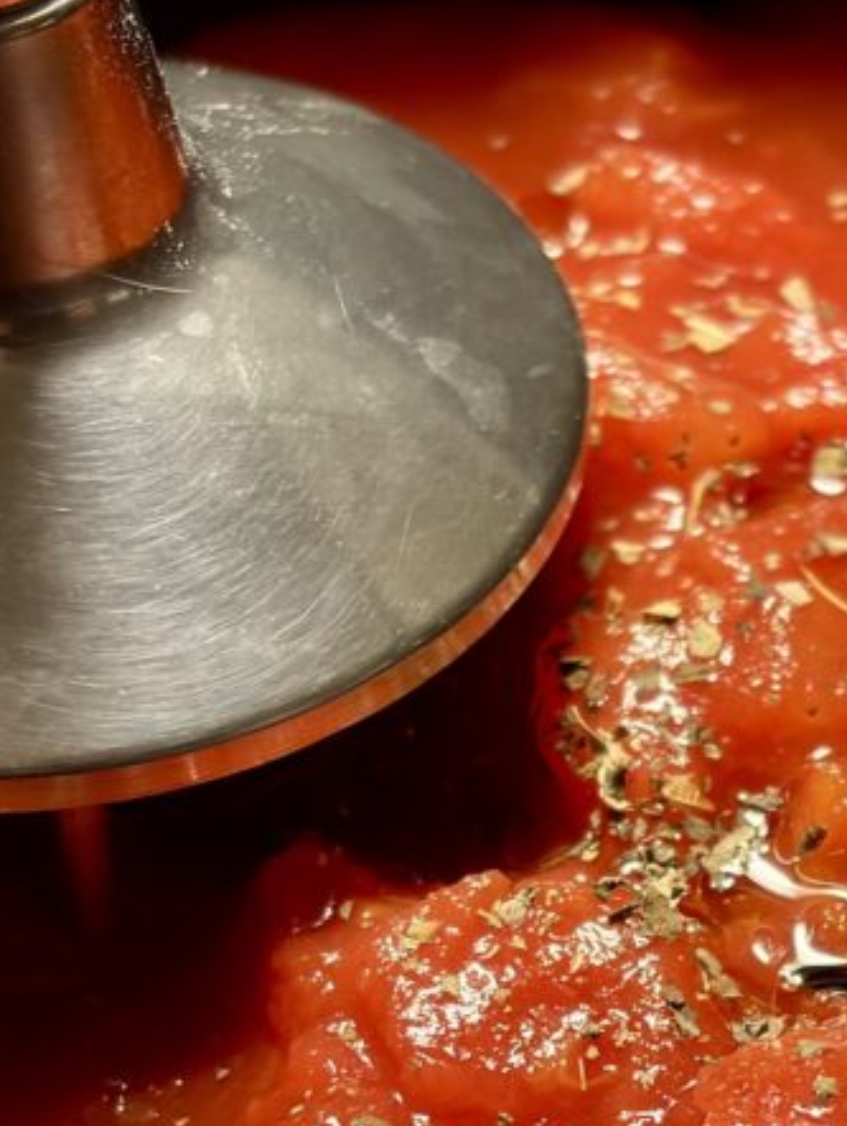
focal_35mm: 116
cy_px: 834
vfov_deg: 16.9
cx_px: 617
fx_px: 3779
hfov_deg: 12.8
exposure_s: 1/33
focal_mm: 5.96
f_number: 1.6
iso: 160
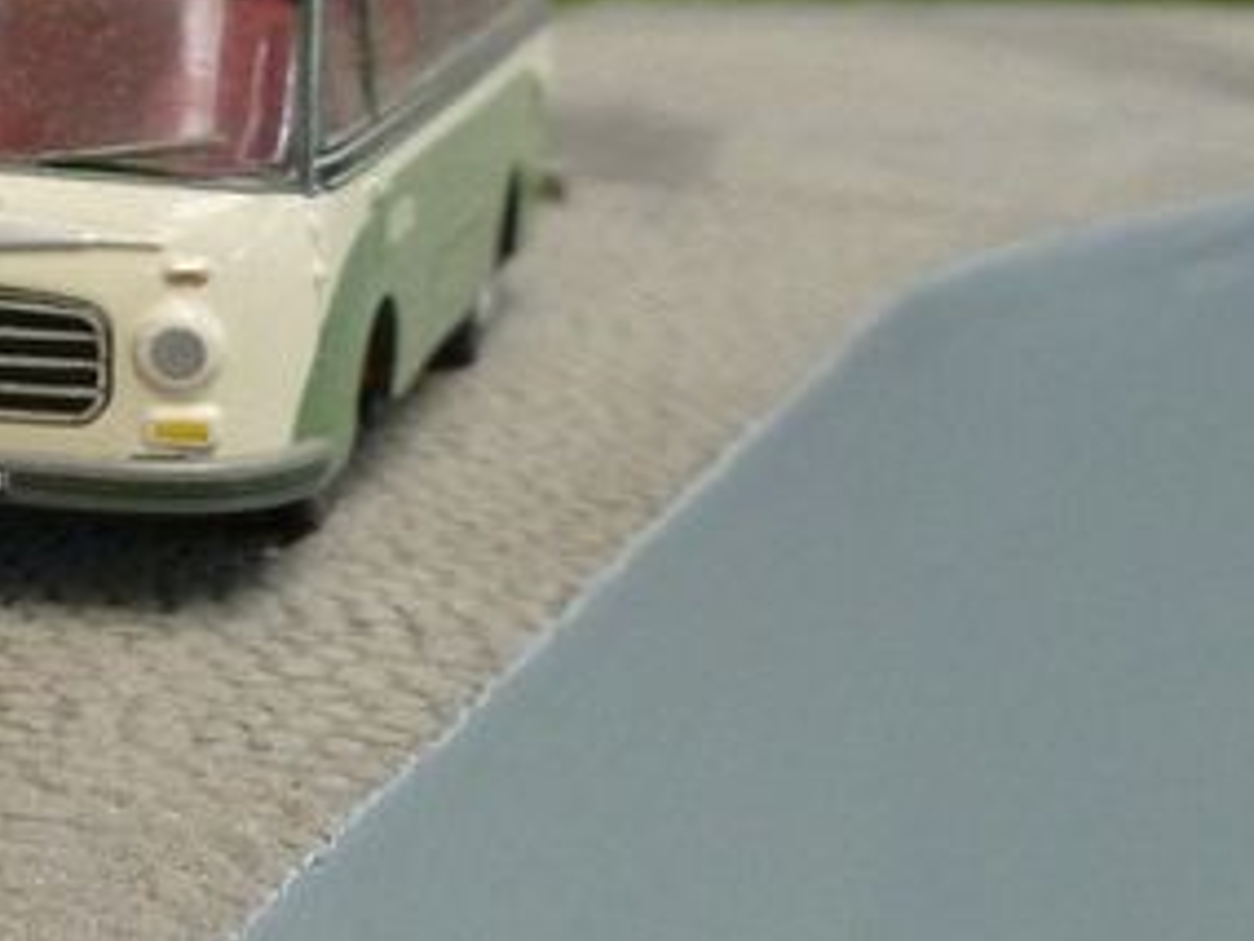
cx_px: -835
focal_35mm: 88
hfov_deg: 18.6
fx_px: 3188
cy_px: 137
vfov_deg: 16.6
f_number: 3.3
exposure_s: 1/30
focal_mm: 4.1
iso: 250
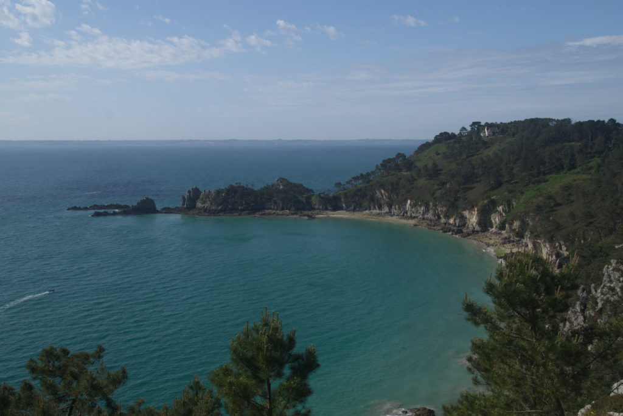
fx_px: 675
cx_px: 312
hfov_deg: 49.5
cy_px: 208
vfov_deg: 34.2
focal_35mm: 39
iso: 200
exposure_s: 1/640
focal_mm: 26
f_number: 9
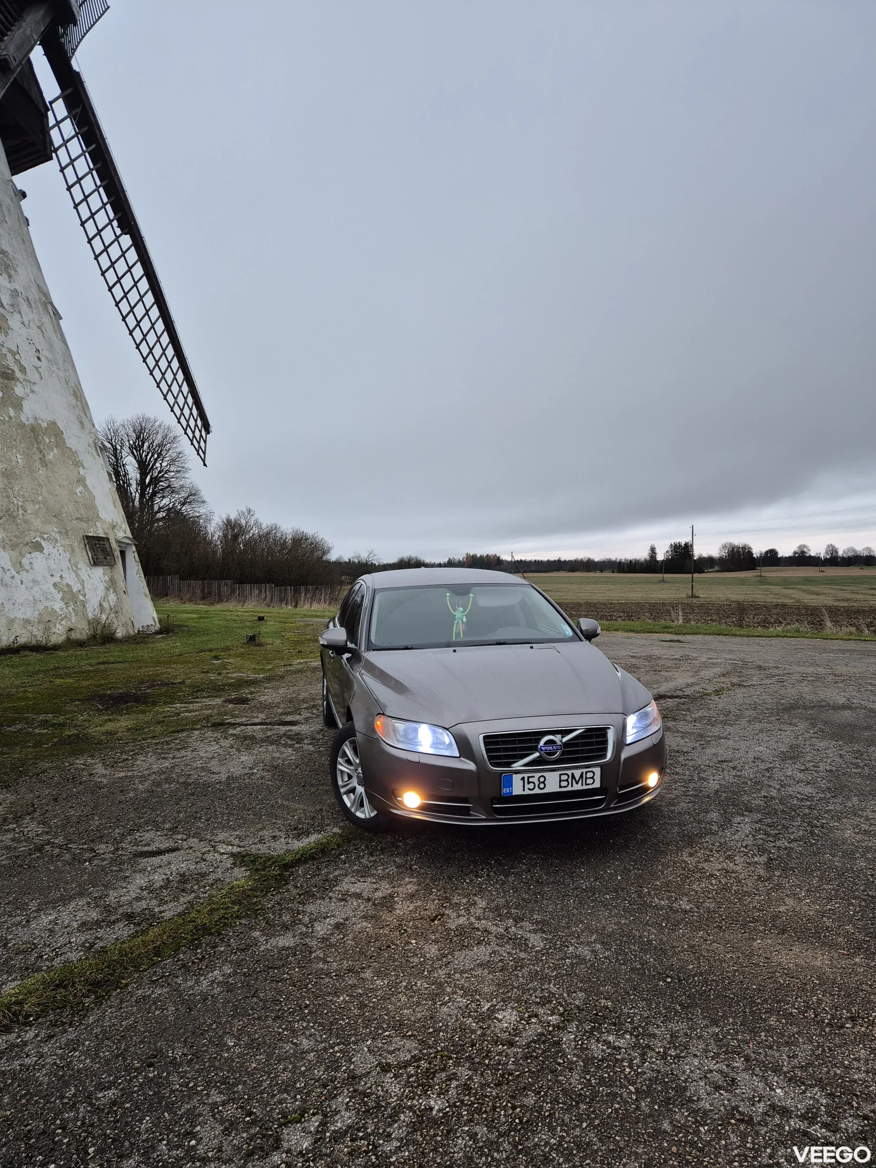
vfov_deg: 73.9
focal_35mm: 23
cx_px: 438
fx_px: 776
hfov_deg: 58.9
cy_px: 584
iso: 125
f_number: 1.8
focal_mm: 5.4
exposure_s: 1/54
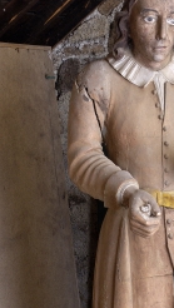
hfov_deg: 9.8
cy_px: 249
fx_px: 1014
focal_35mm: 124
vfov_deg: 17.1
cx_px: 148
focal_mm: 38
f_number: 16
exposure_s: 1/60
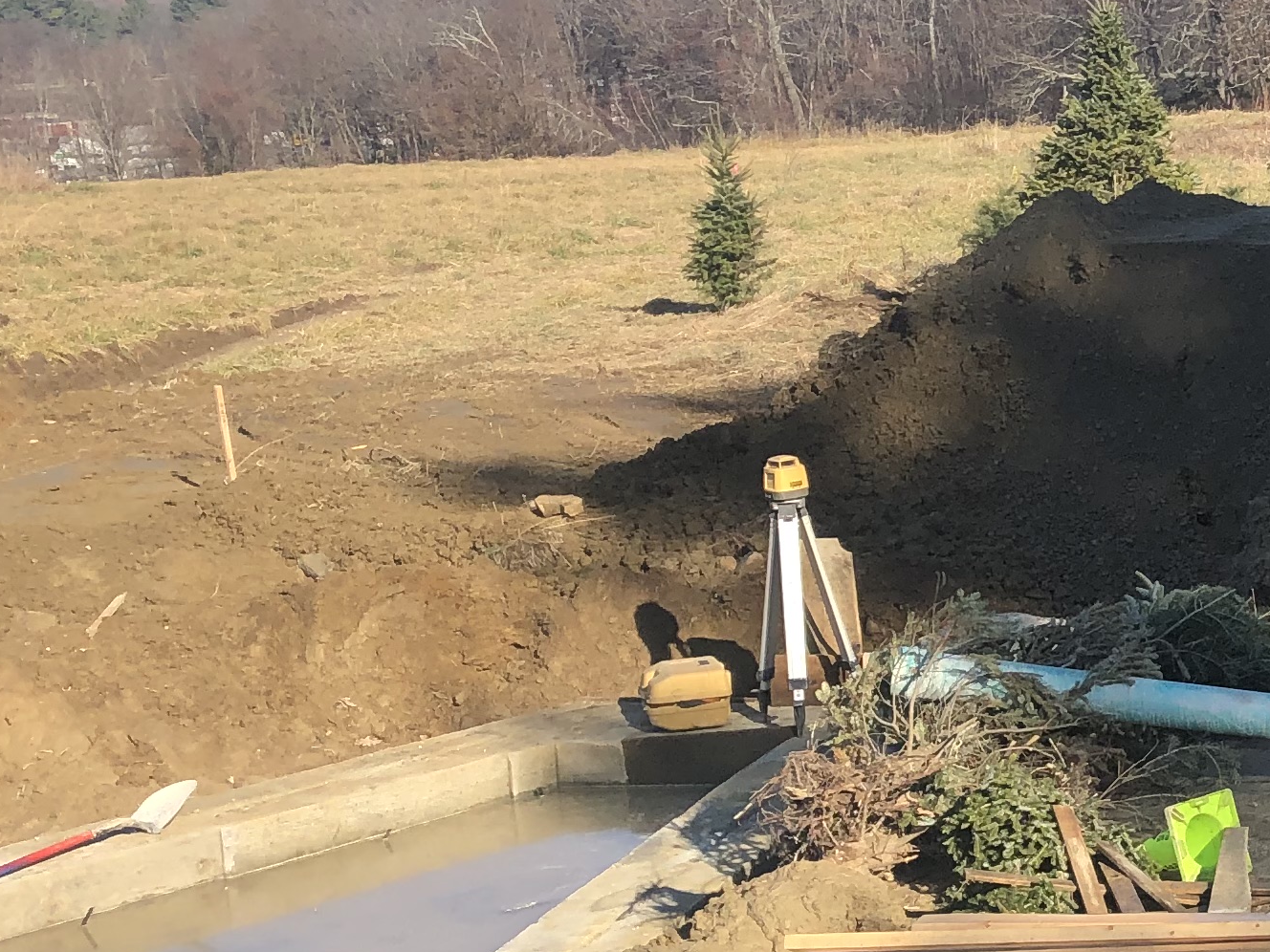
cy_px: 482
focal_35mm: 85
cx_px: 1840
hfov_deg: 20.2
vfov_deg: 17.4
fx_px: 3119
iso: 20
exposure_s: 1/1171
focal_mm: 3.99
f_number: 1.8
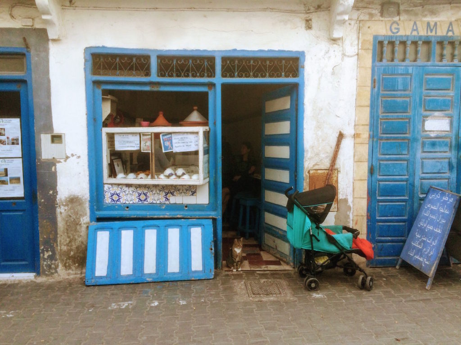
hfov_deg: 61.7
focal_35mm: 29
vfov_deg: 48.2
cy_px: 172
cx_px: 230
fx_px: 386
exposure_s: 1/662
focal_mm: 4.15
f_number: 2.2
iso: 32
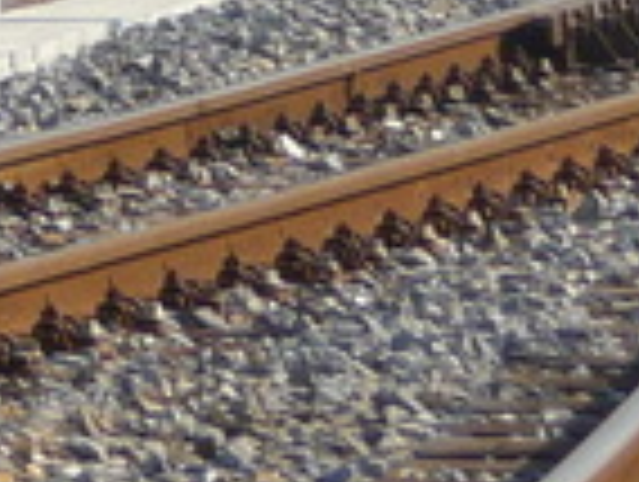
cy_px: -811
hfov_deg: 1.8
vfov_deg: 1.3
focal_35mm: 1110
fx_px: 20525
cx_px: -1008
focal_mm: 27.1
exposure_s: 1/400
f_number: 4.8
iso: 100
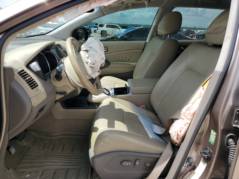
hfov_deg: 67.3
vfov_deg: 53.1
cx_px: 120
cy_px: 90
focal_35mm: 26
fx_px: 180
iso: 50
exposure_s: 1/2000
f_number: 1.5
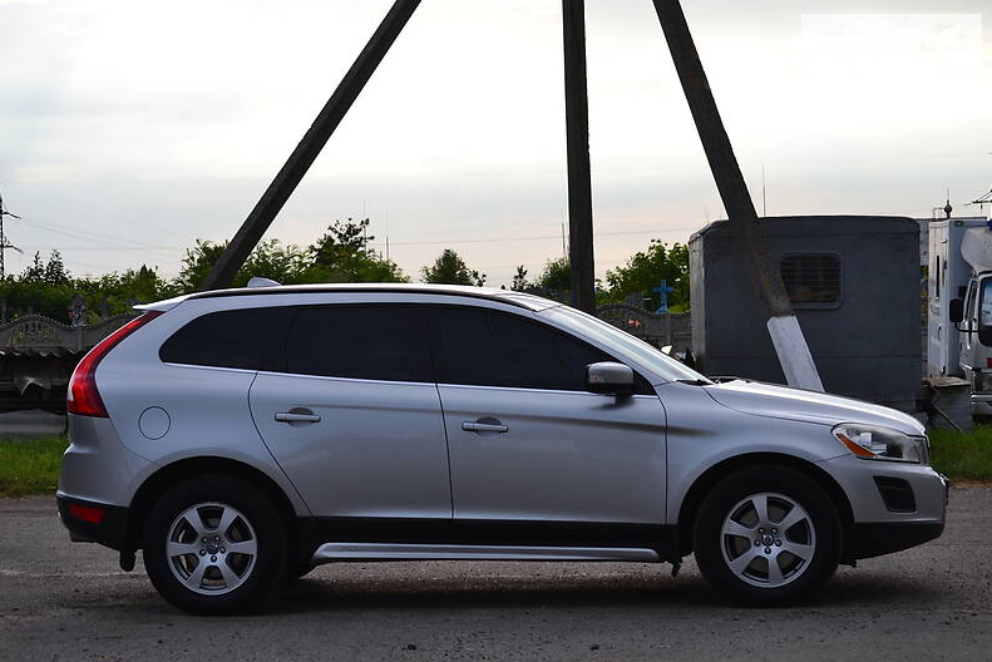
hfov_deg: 21.7
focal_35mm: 94
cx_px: 499
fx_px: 2591
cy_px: 333
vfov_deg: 14.6
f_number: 6.3
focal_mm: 62
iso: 200
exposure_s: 1/640
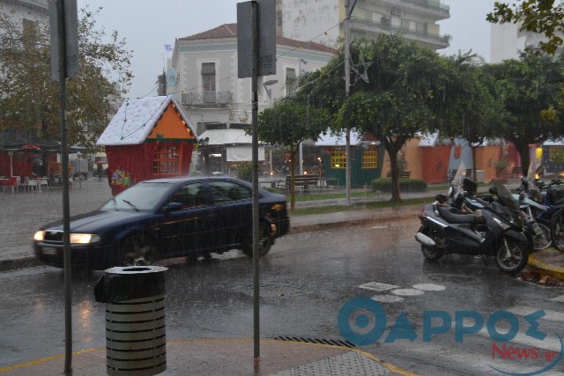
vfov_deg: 28.1
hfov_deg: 41.1
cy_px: 188
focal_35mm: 48
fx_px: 752
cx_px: 282
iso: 1100
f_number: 4.2
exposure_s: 1/60
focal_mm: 32
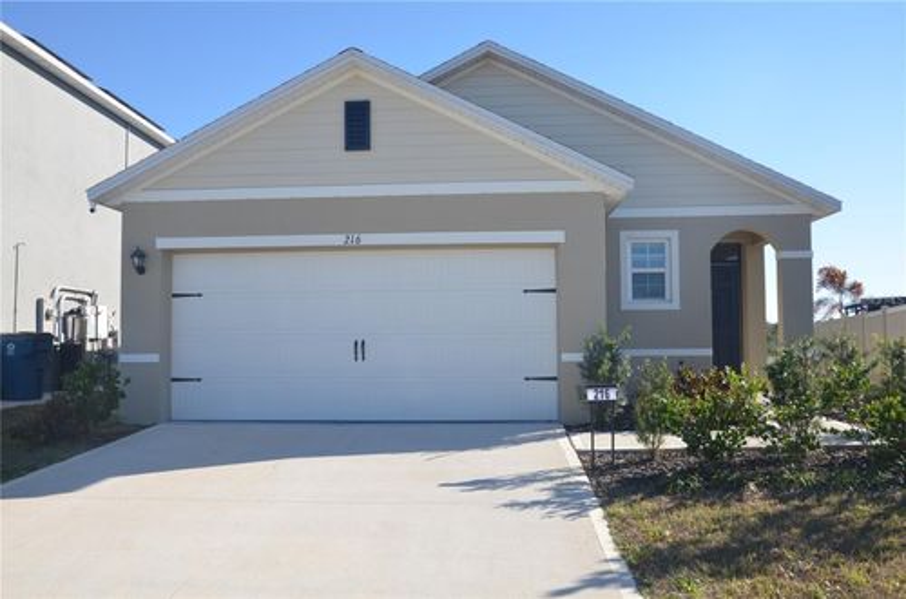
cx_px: 453
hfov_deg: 59.6
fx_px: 791
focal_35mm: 32
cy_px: 300
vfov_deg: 41.5
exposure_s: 1/250
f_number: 8
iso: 140
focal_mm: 21
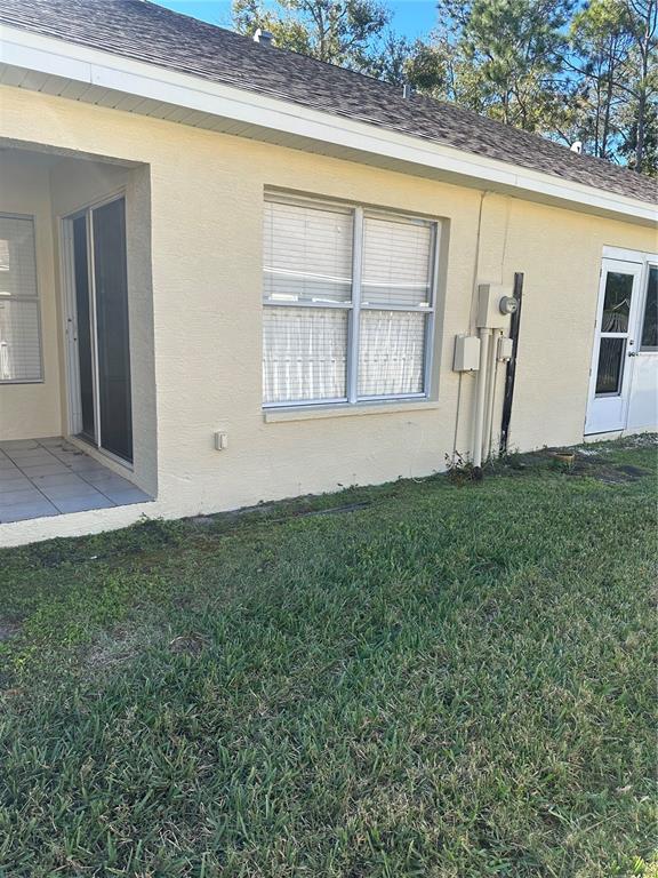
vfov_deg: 71.6
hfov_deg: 56.8
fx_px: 608
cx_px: 329
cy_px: 439
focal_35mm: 24
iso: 80
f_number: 1.78
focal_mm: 6.86
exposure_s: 1/1256
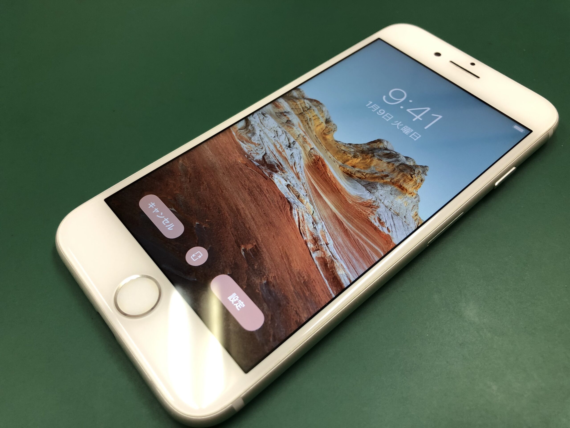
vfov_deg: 49.7
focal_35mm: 28
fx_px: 461
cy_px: 214
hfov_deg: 63.4
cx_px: 285
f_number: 1.8
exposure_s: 1/33
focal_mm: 3.99
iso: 32
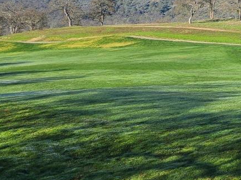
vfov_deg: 17.8
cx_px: 293
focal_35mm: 80
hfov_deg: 22.4
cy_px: -19
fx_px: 557
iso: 12
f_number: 1.8
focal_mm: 6.4
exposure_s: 1/775
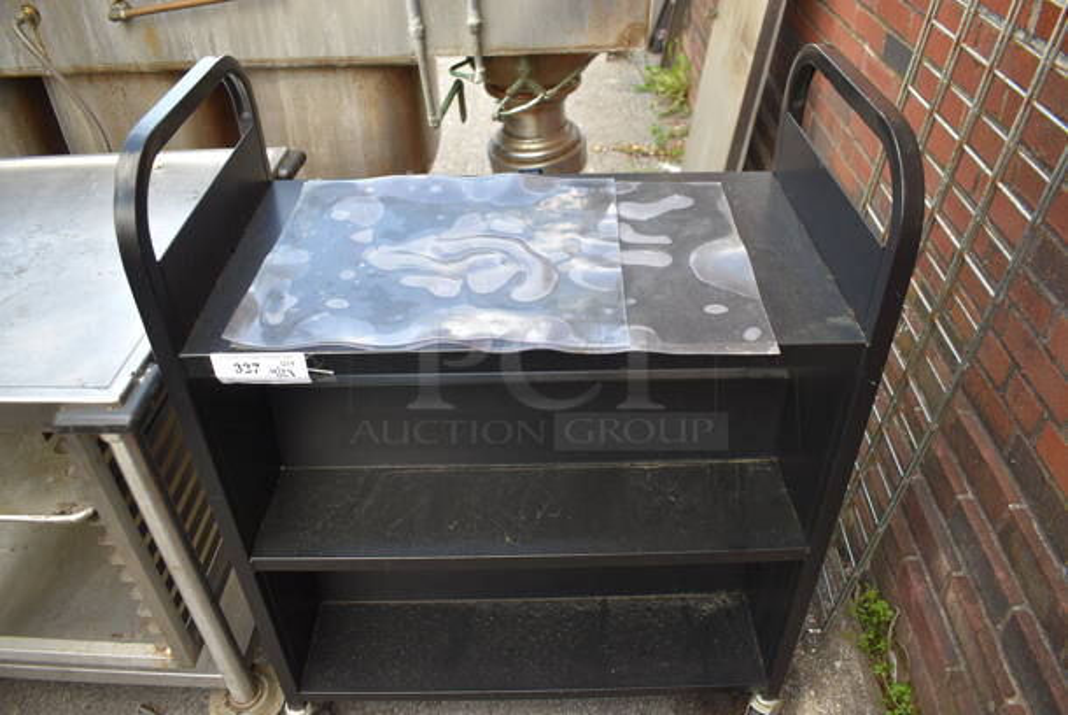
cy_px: 358
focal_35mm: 27
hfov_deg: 67.3
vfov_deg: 48.0
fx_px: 802
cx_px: 534
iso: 400
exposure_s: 1/250
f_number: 3.5
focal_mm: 18
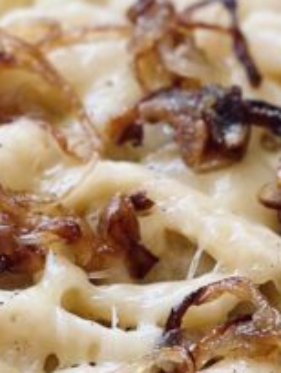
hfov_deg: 6.2
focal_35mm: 240
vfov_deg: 8.2
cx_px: 276
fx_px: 2595
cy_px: 224
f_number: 1.78
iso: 125
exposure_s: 1/68
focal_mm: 6.86
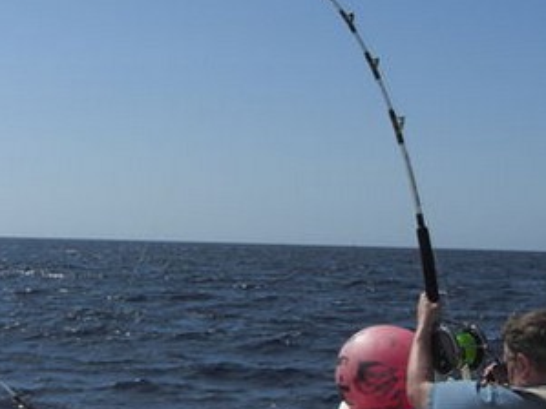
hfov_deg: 24.3
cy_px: 296
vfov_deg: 18.3
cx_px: 354
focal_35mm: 80
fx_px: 1261
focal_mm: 7.9
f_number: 8
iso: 80
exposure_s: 1/500
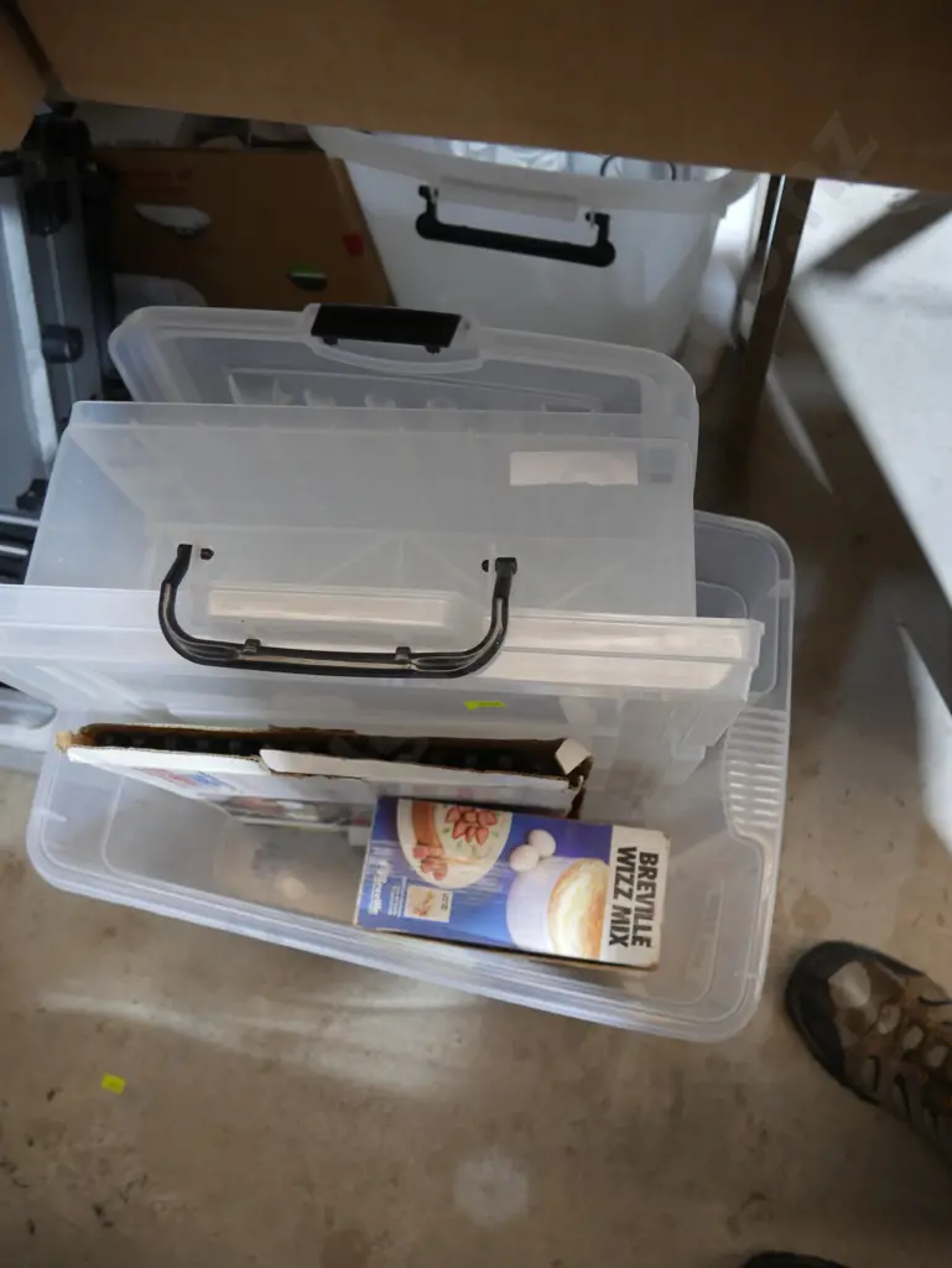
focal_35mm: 30
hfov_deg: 46.8
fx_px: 1099
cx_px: 476
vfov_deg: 59.9
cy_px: 634
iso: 800
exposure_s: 1/60
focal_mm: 15
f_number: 3.6
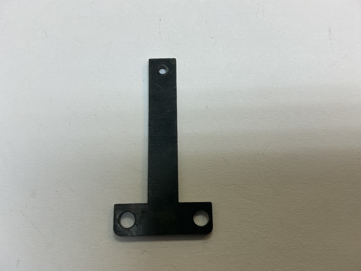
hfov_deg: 61.7
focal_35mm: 29
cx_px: 180
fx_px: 302
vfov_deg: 48.2
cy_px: 136
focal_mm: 3
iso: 32
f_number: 1.8
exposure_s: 1/120
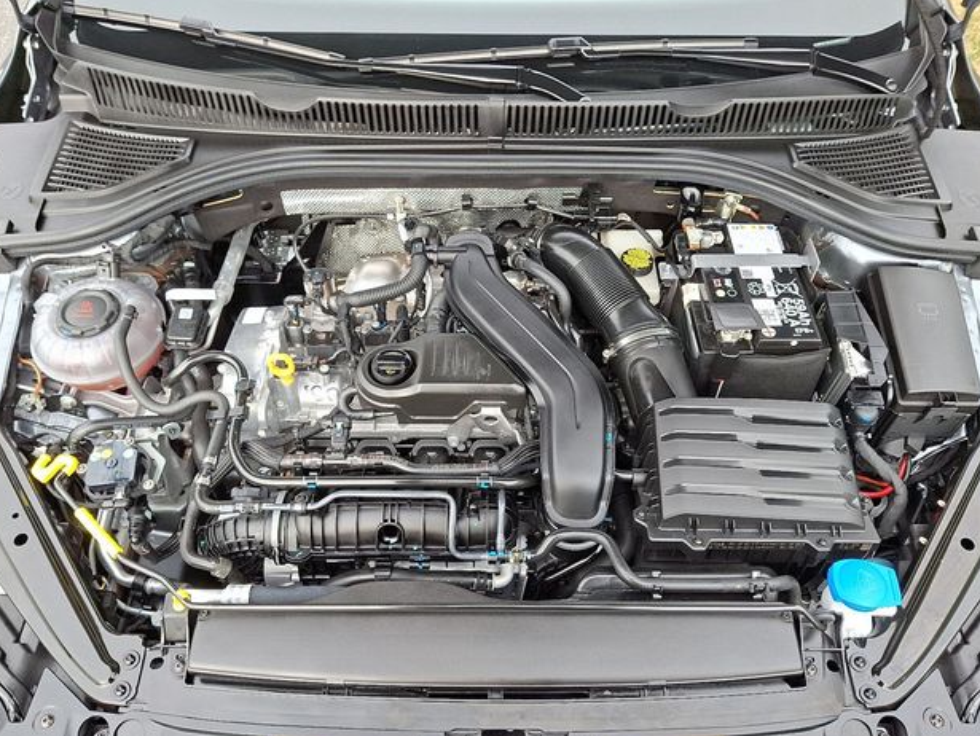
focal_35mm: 26
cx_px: 488
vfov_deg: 53.1
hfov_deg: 67.3
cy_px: 378
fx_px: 737
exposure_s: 1/100
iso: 28
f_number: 1.8
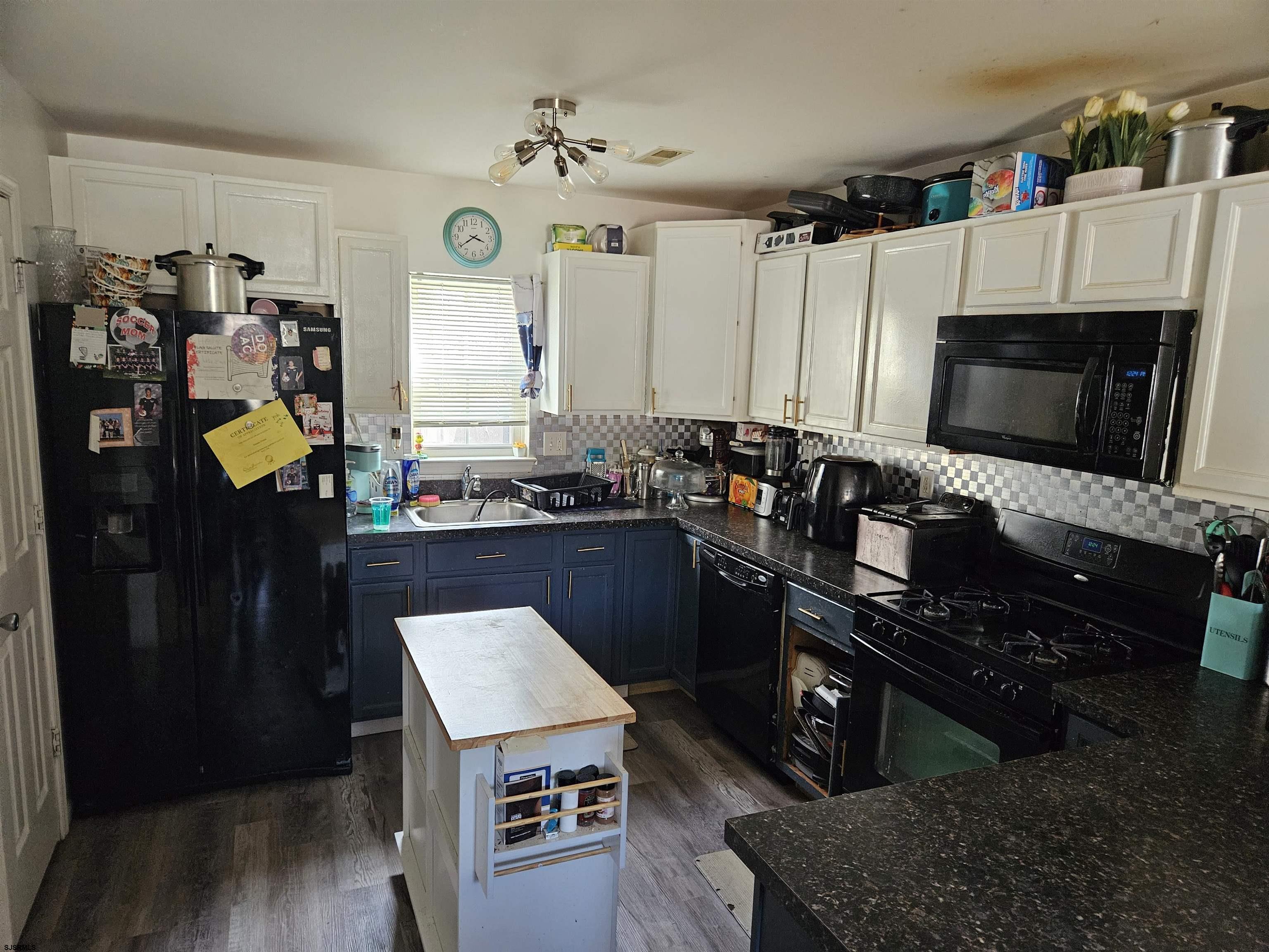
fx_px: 843
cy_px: 476
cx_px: 634
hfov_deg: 73.9
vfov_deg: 58.9
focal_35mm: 23
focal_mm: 5.4
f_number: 1.8
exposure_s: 1/120
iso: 640
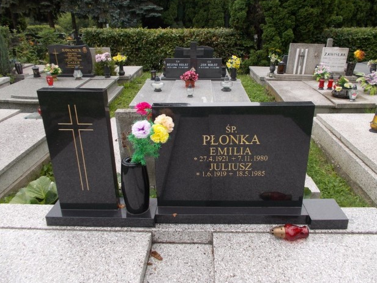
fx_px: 294
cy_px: 138
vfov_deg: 51.3
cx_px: 195
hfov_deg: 65.3
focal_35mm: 27
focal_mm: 4.6
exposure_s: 1/100
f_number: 3.2
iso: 80
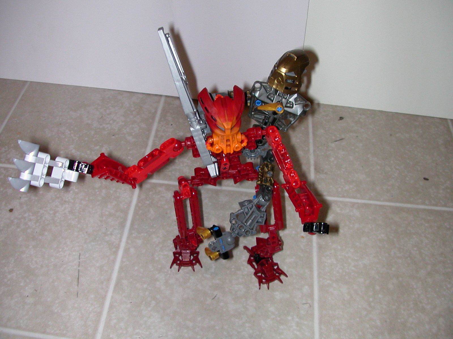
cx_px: 226
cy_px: 170
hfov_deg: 50.1
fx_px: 484
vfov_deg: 38.7
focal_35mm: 37
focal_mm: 5.6
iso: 100
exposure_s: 1/59.9
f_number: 2.7
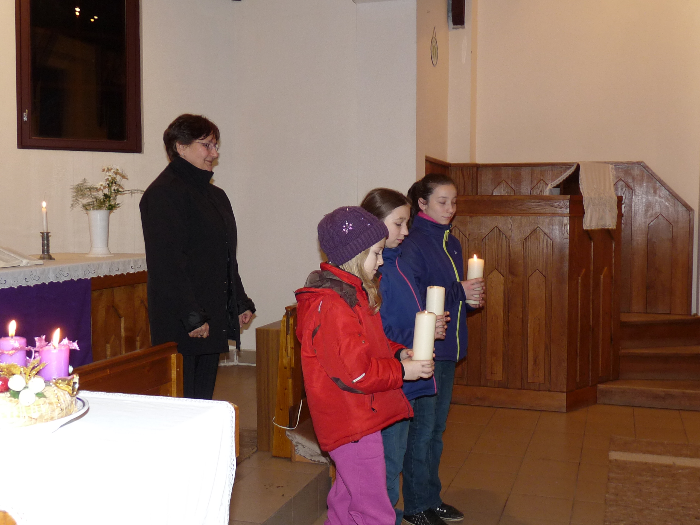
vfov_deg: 36.8
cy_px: 262
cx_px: 350
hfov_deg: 47.9
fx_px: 789
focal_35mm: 39
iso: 160
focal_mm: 4.8
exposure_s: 1/30
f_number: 2.8
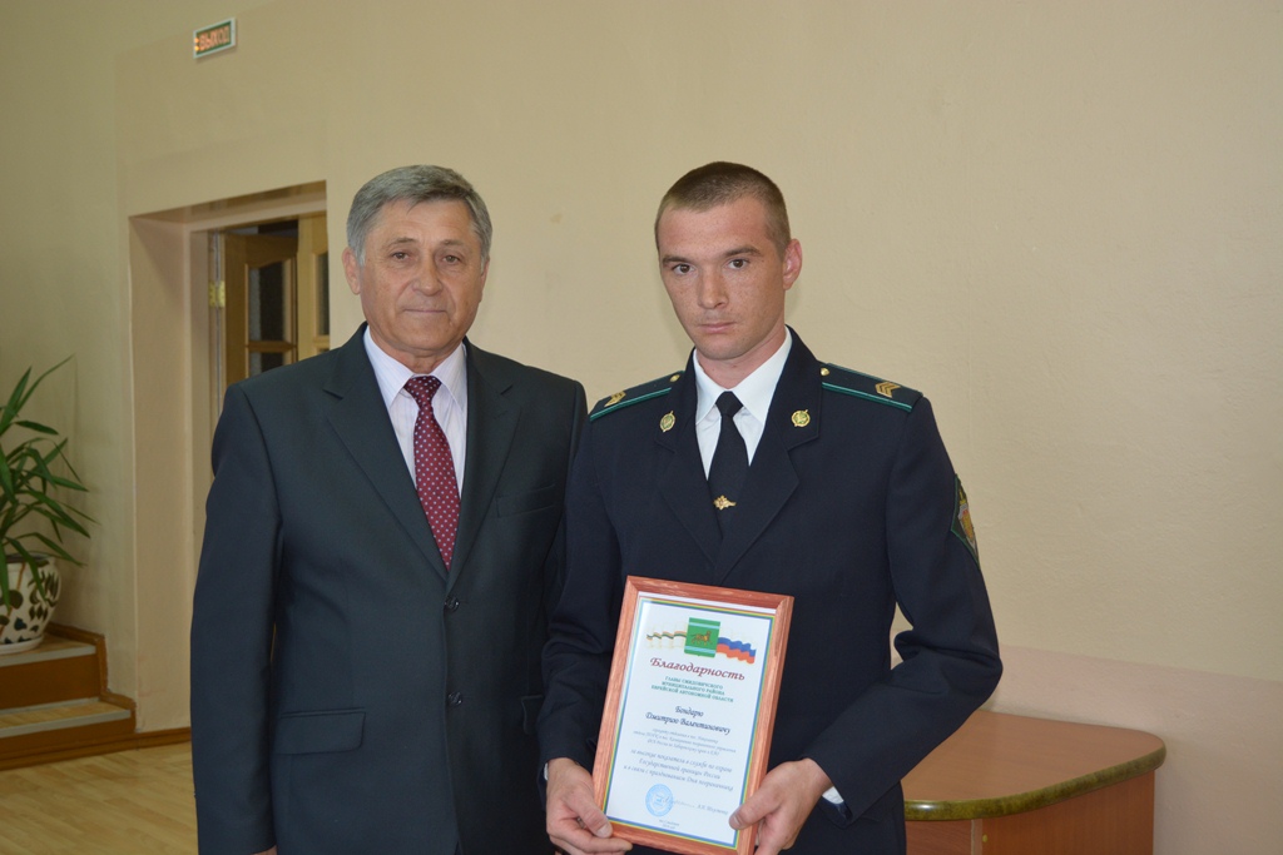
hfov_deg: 42.3
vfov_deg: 29.0
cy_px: 428
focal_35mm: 46
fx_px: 1657
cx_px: 642
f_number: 4.2
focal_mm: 31
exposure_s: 1/60
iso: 450
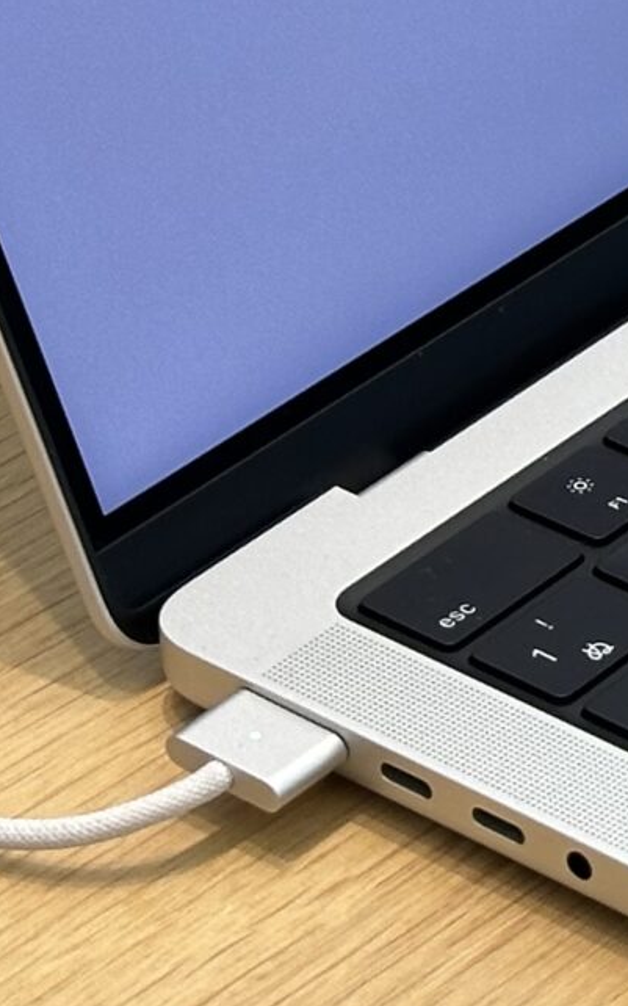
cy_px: -359
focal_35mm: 203
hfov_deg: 6.1
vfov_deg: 10.1
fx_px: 5561
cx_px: 1574
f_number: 1.78
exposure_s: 1/150
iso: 64
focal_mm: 6.86
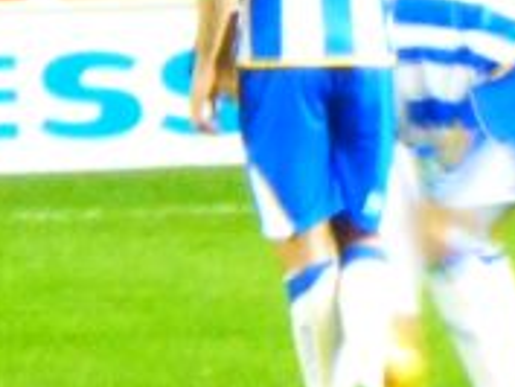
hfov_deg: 0.6
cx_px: 375
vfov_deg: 0.5
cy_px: -157
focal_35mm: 3250
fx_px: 48385
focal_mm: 86
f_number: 6.4
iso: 800
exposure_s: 1/13
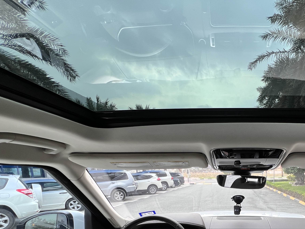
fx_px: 203
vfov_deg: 52.4
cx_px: 233
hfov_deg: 68.6
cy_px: 202
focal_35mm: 23
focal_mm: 1.57
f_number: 1.8
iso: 32
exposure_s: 1/179
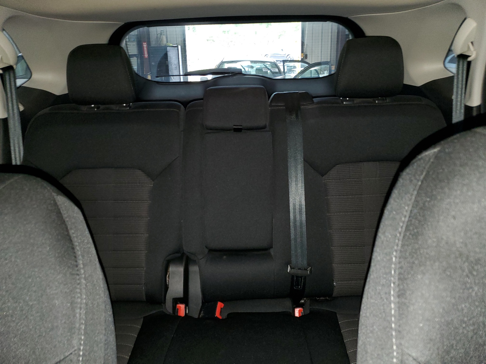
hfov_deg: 67.3
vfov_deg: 53.1
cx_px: 243
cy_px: 182
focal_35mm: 26
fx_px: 365
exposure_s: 1/20
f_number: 1.5
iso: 134
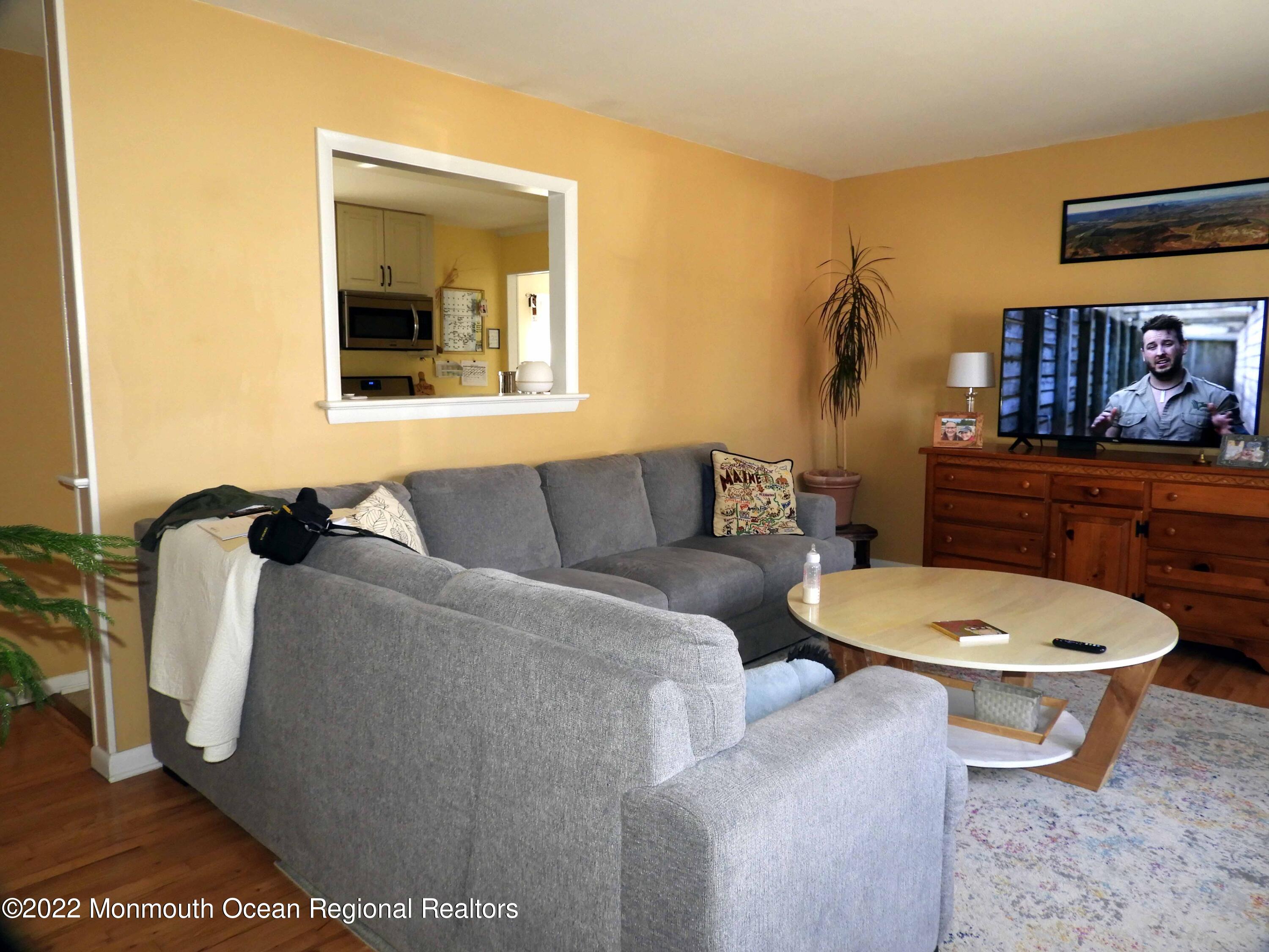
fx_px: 880
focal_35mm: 24
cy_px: 476
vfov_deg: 56.8
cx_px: 634
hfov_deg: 71.6
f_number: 3.3
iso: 200
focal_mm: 4.3
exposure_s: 1/30
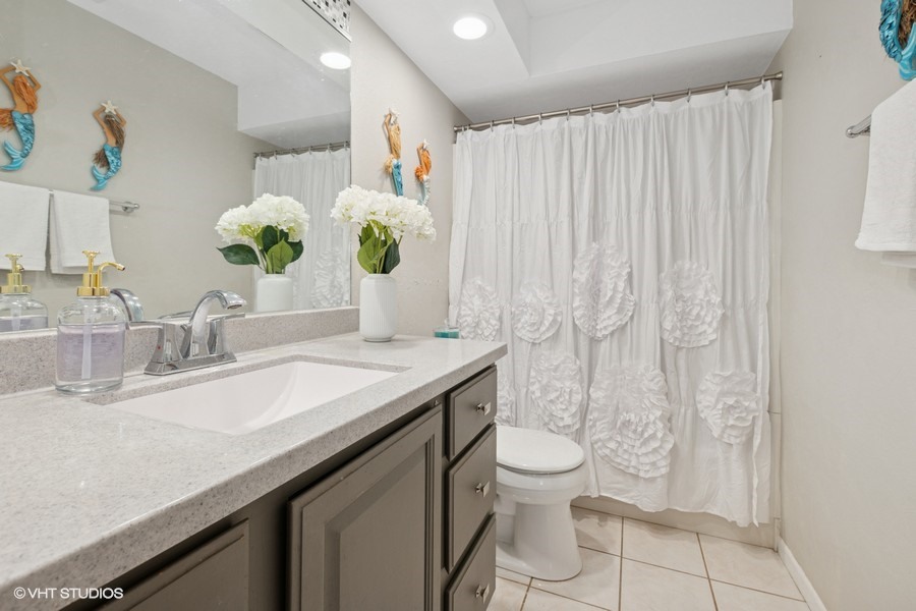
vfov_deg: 77.3
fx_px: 382
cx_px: 458
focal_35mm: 15
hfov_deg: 100.4
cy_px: 306
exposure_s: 1/25
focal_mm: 10
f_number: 7.1
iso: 250
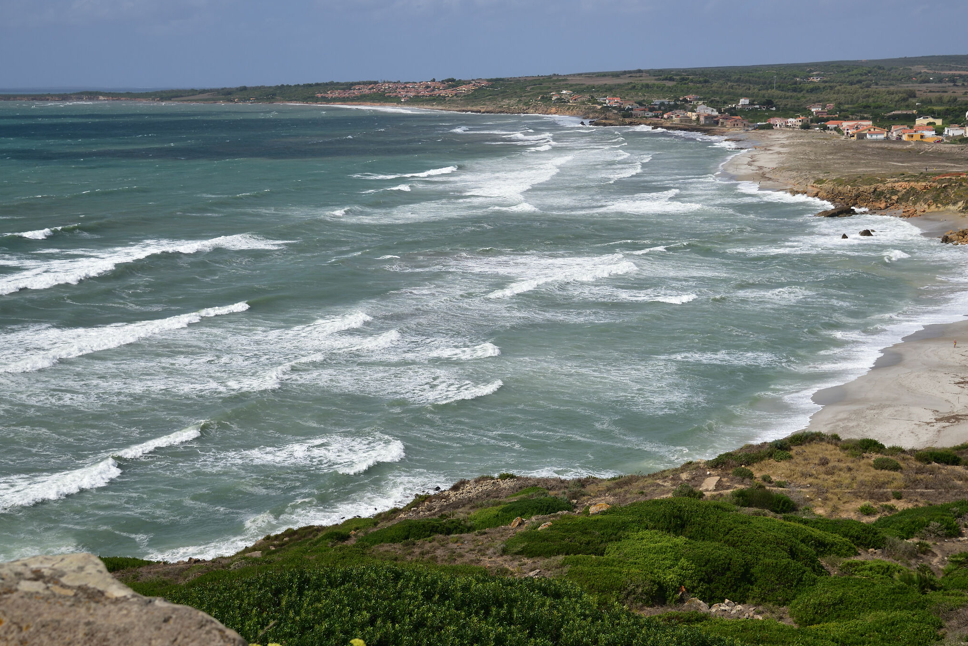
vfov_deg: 28.7
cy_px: 347
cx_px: 521
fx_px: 1264
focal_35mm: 47
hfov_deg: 41.9
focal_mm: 40
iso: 200
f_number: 5.6
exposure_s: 1/1600
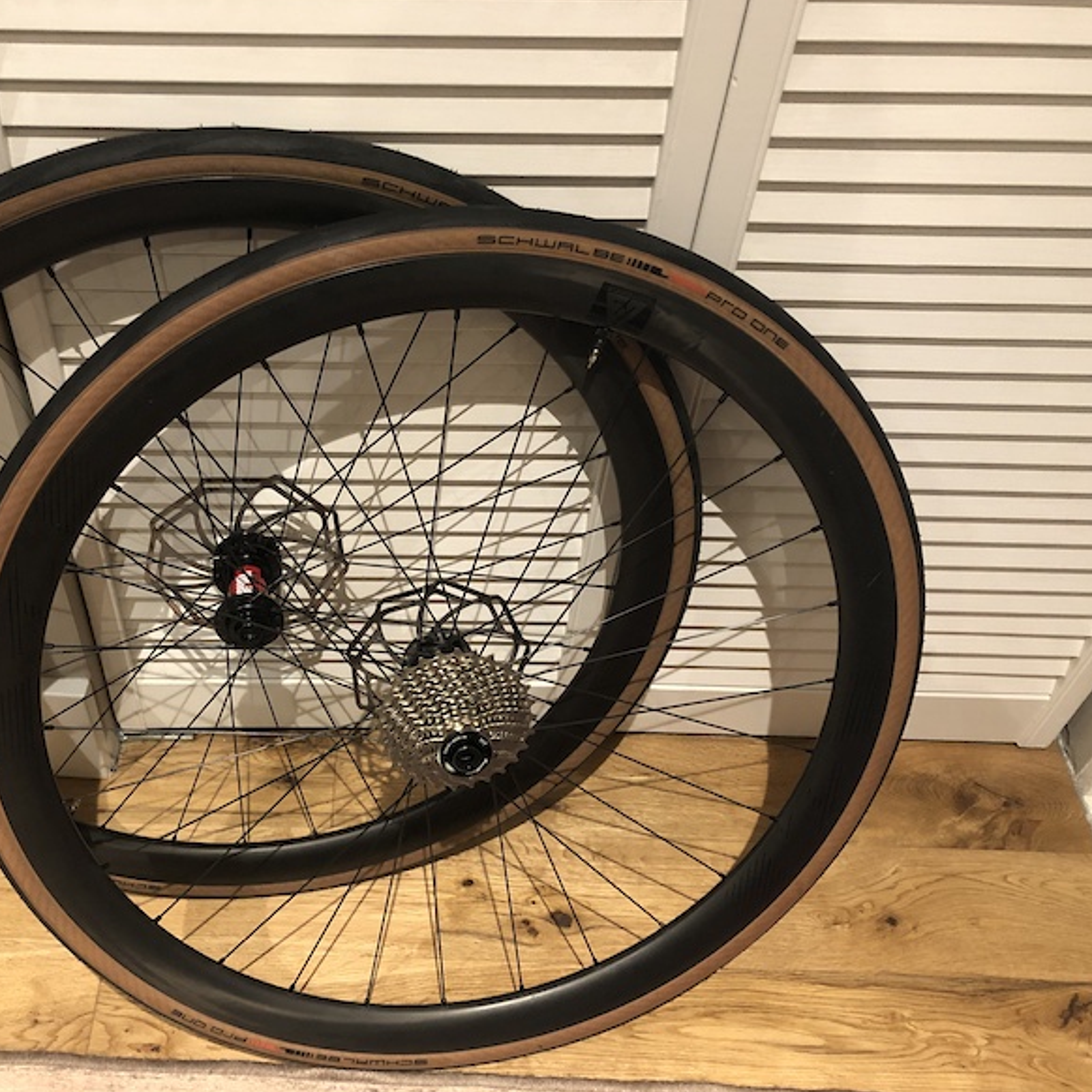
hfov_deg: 47.8
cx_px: 377
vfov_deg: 48.5
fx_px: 1213
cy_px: 546
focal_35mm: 34
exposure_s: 1/11
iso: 100
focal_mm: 3.99
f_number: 1.8
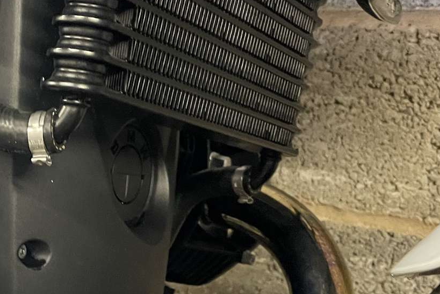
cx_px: 12
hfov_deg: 28.8
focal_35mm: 66
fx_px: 807
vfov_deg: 20.5
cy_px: 200
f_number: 1.6
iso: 640
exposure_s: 1/25
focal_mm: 4.2
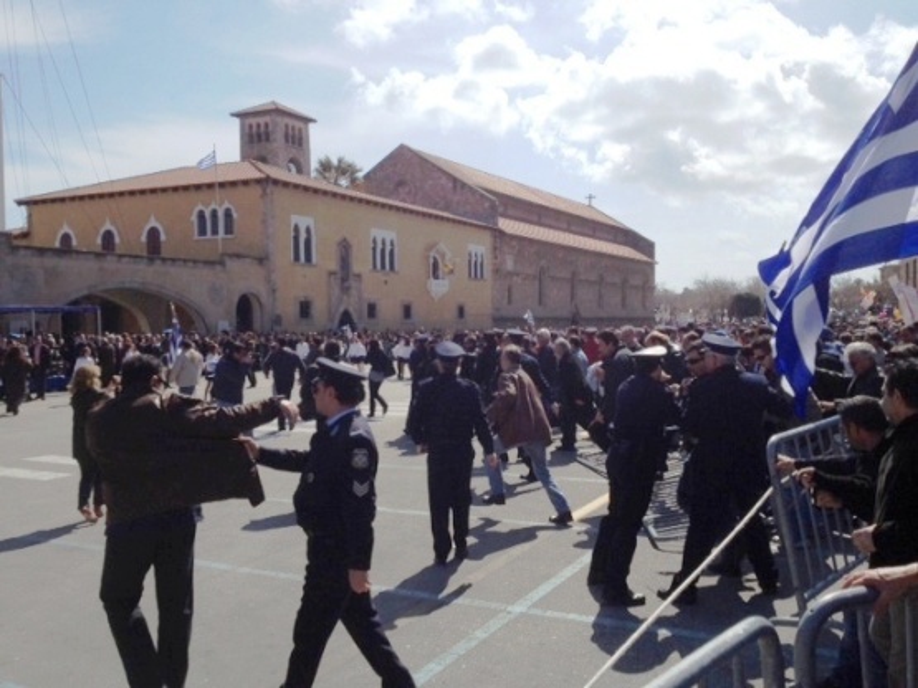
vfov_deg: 40.7
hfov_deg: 52.6
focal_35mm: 35
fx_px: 928
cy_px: 344
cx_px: 459
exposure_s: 1/3690
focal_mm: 4.28
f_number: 2.4
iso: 64
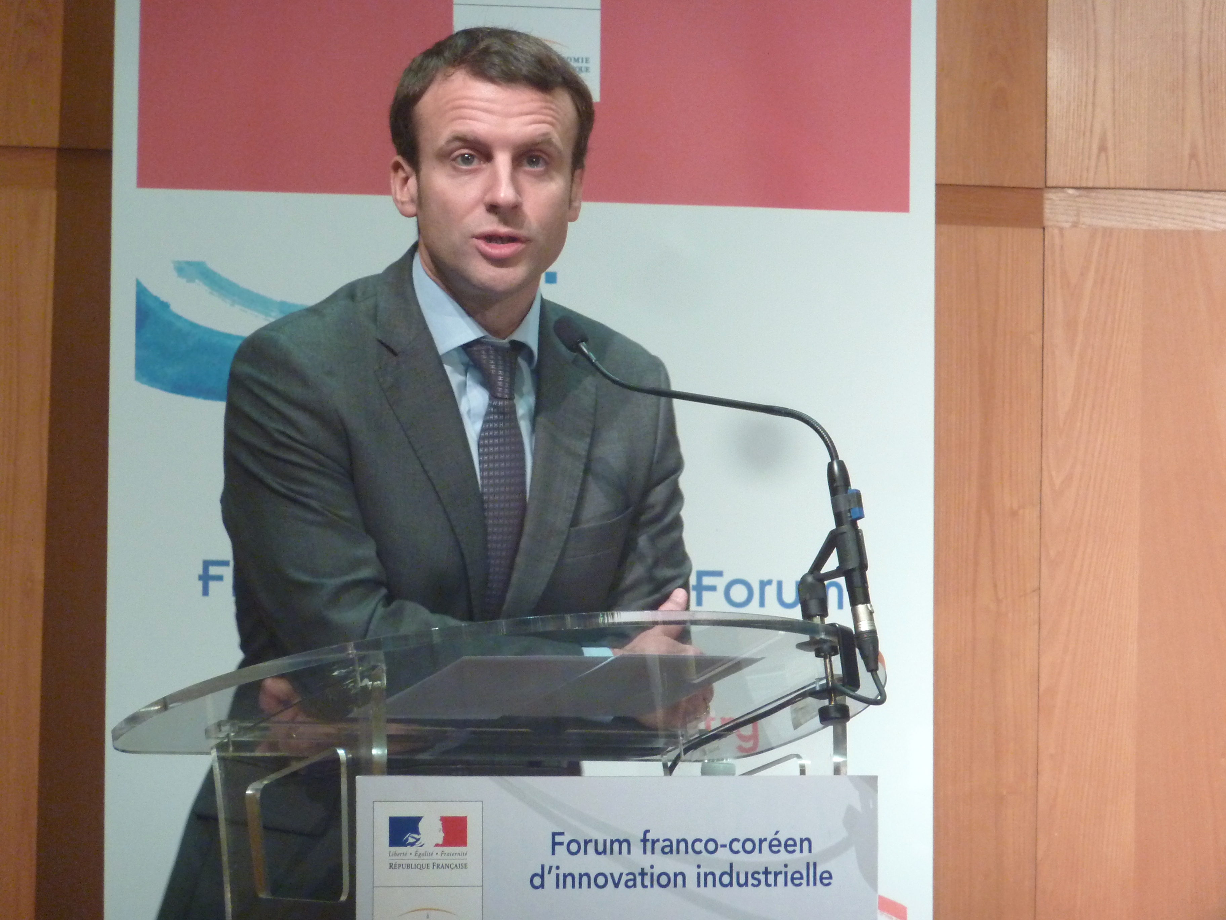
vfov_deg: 6.1
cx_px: 613
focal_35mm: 242
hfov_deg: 8.2
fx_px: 8571
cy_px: 460
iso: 400
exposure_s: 1/25
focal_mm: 39.7
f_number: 4.7
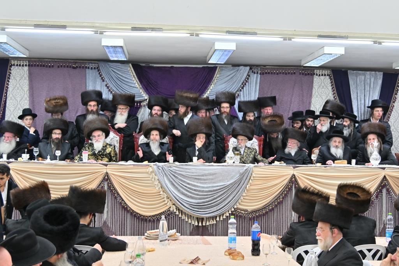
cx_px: 200
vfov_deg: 28.1
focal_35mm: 48
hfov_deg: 41.1
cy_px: 133
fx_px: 532
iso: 500
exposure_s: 1/160
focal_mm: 32
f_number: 4
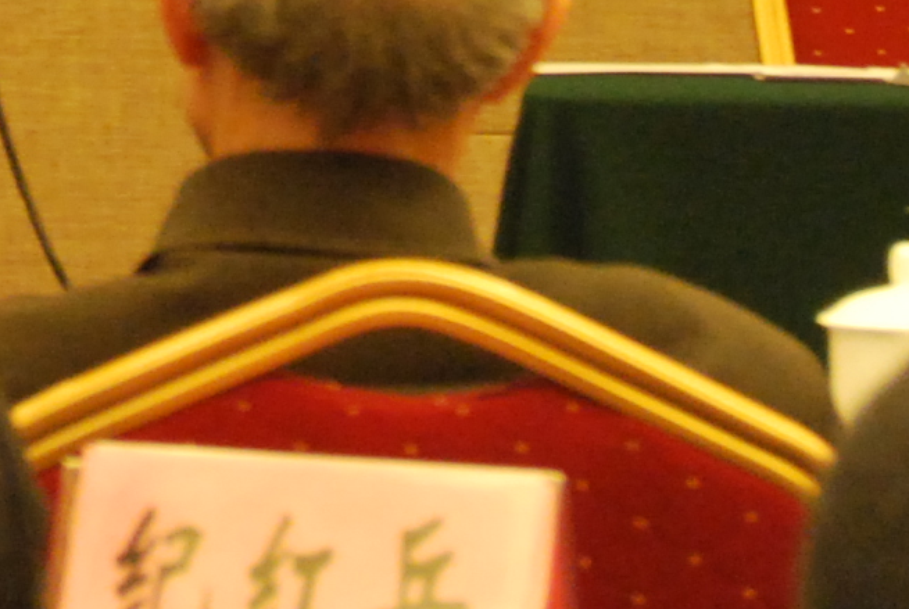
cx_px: -630
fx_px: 11659
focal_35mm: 461
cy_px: -1107
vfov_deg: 3.0
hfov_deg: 4.4
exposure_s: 1/30
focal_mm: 52
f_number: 5.6
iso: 900
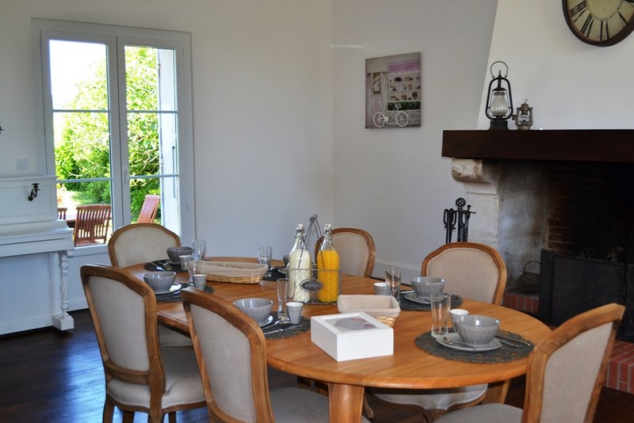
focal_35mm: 39
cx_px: 317
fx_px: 687
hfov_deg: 49.5
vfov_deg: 34.2
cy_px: 212
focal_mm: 26
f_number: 4.2
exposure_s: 1/125
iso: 400
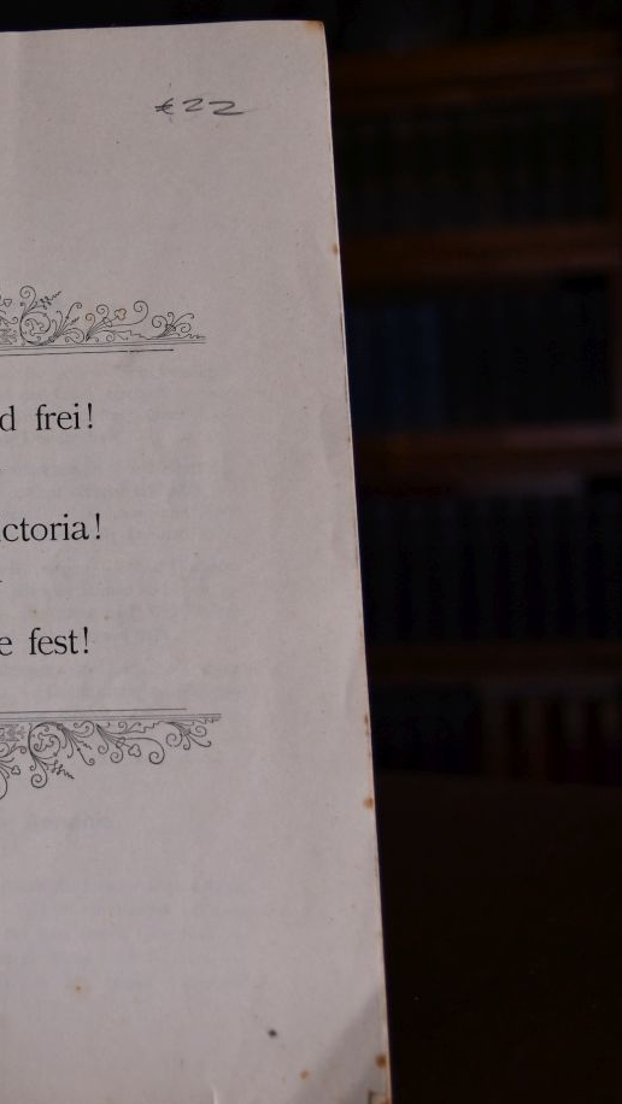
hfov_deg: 23.8
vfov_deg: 42.9
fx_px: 1406
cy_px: 553
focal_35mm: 48
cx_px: -7
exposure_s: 1/160
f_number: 3.5
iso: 800
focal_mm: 20
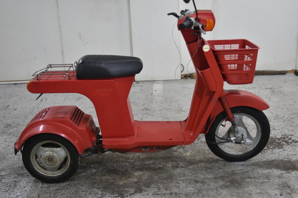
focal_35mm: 44
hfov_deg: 45.0
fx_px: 360
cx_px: 149
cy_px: 99
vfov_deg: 30.8
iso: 560
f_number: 4.2
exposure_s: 1/60
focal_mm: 29
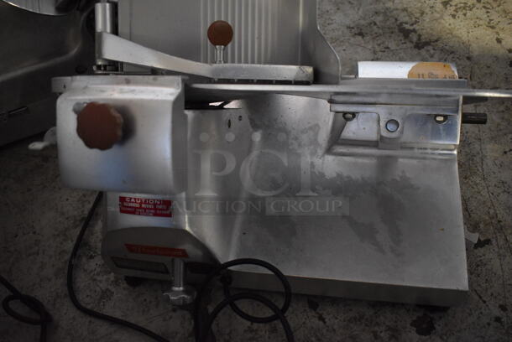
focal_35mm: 34
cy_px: 171
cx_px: 256
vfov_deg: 38.4
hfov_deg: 55.1
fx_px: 491
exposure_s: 1/125
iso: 5000
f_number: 3.8
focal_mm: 23
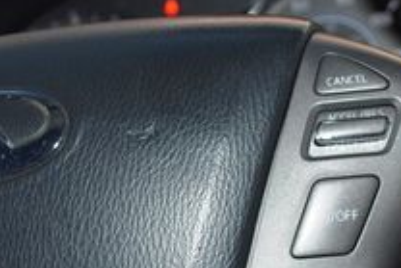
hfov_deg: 24.5
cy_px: 207
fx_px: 925
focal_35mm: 83
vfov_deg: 16.4
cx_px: 214
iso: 220
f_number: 3.5
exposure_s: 1/60
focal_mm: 18
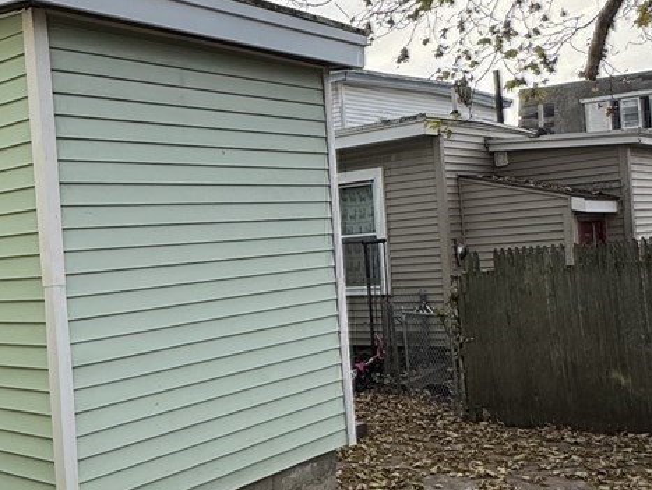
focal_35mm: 46
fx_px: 867
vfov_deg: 31.6
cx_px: 123
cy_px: 255
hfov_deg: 39.5
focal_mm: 2.22
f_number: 2.2
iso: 50
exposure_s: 1/1370
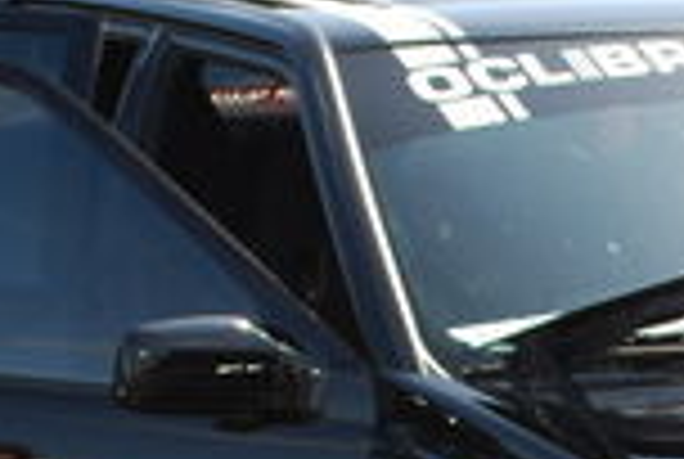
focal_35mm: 183
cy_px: 554
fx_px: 3486
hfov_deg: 11.0
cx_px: 788
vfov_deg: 7.5
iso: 100
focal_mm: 29
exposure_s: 1/200
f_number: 5.6
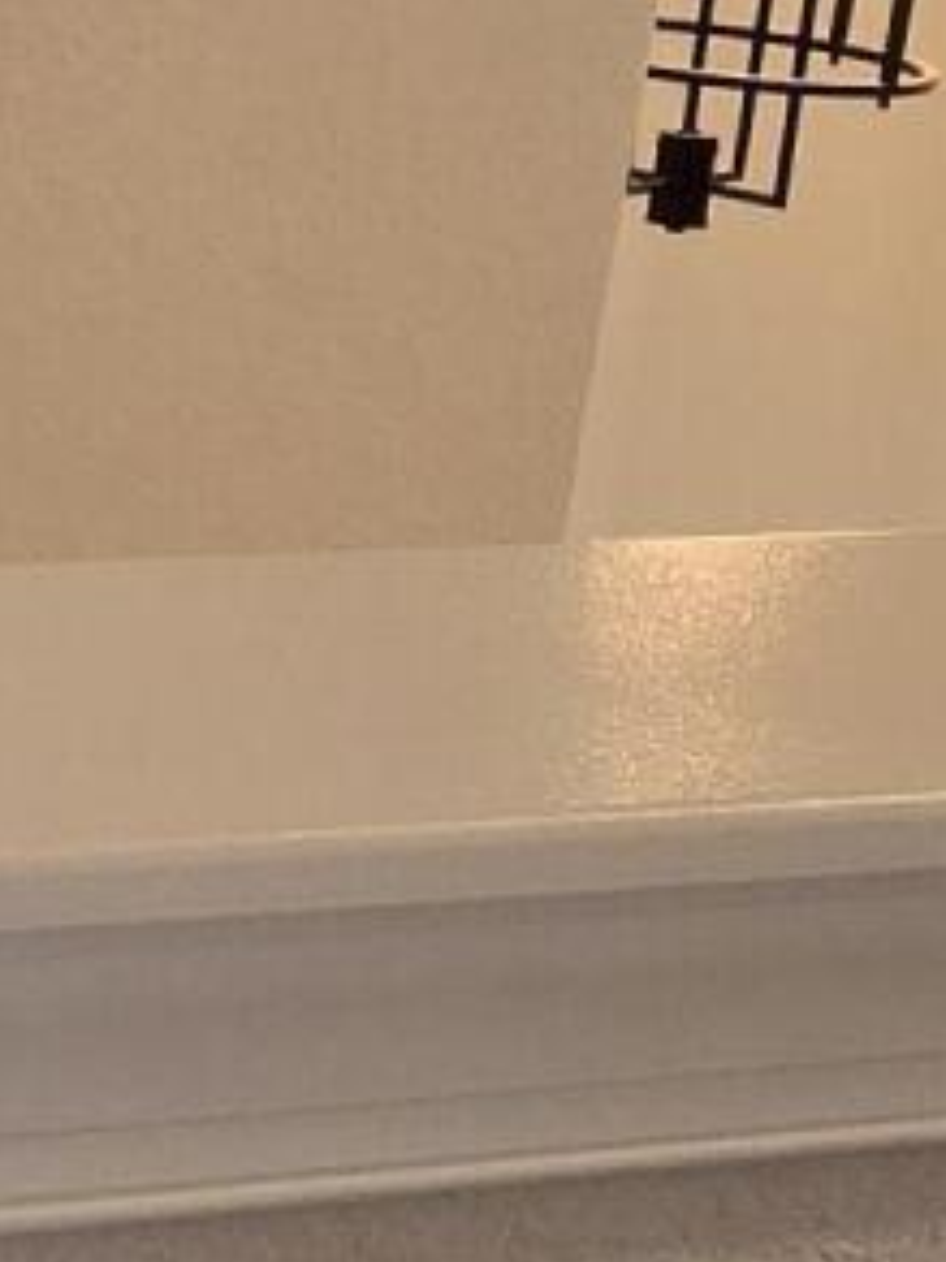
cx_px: -1123
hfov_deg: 13.4
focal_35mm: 89
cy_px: 164
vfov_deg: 21.6
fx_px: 3243
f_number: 2.2
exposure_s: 1/60
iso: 125
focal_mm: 2.2
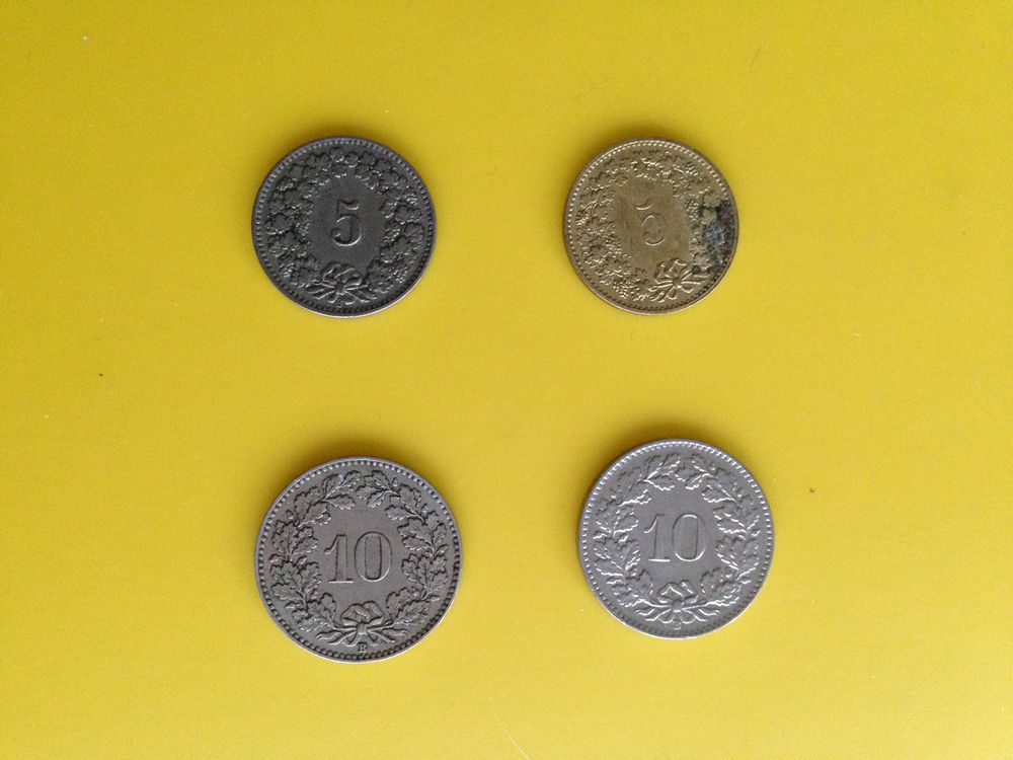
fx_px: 966
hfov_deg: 55.4
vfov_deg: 42.9
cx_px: 506
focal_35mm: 33
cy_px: 380
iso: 320
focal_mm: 4.12
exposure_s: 1/20
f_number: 2.4
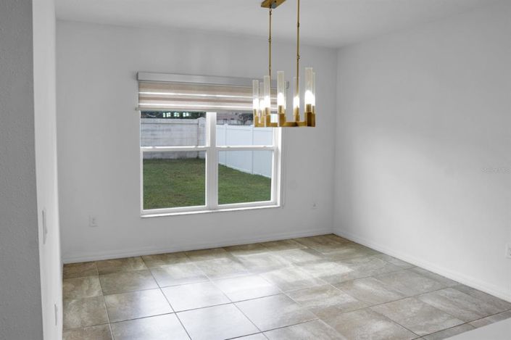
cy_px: 170
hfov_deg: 73.8
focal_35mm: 24
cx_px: 256
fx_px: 340
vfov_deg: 53.1
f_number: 7.1
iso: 250
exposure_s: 1/60
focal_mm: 16
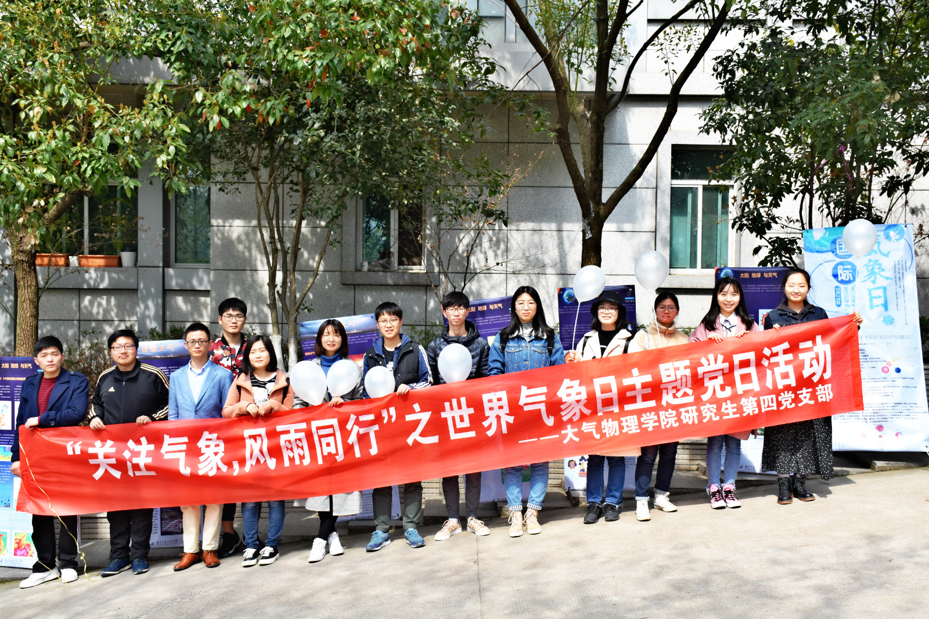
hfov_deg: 47.9
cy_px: 310
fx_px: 1045
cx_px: 464
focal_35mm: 40
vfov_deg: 33.0
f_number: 8
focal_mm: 27
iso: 200
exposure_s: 1/250
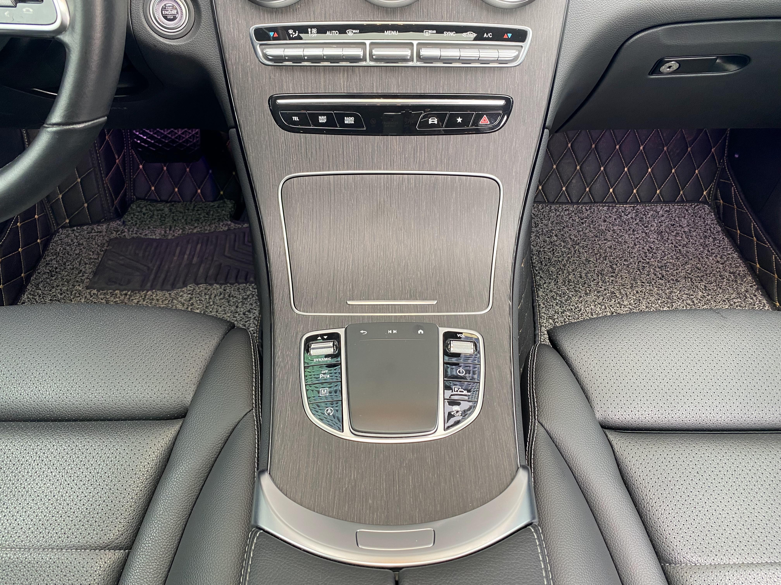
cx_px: 390
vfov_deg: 53.1
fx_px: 587
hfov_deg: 67.3
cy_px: 292
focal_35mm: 26
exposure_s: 1/57
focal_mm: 4.25
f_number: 1.8
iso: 100
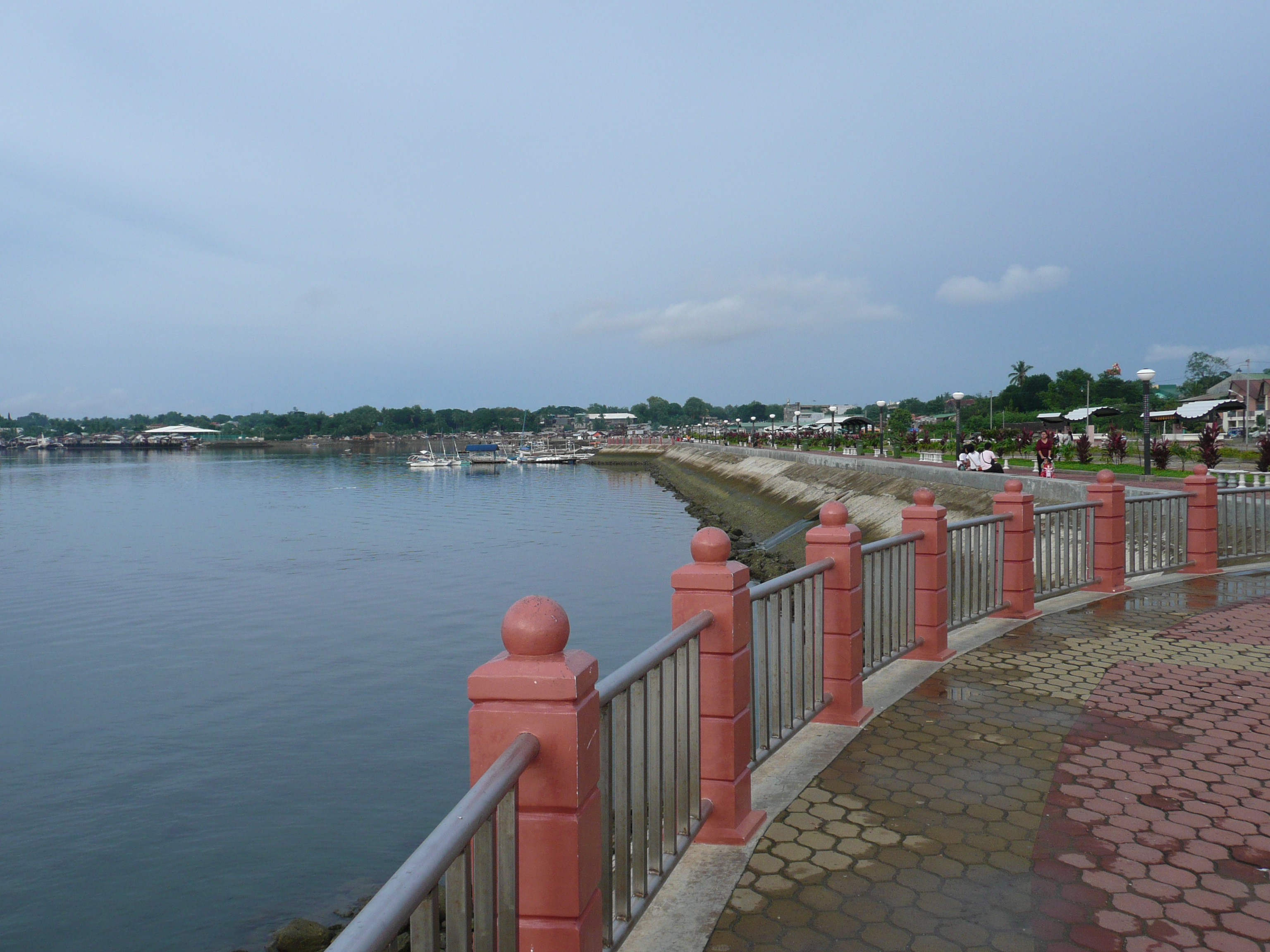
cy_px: 476
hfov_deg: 56.8
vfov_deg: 44.2
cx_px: 635
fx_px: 1174
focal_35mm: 32
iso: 100
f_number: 3.5
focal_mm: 5.2
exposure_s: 1/125
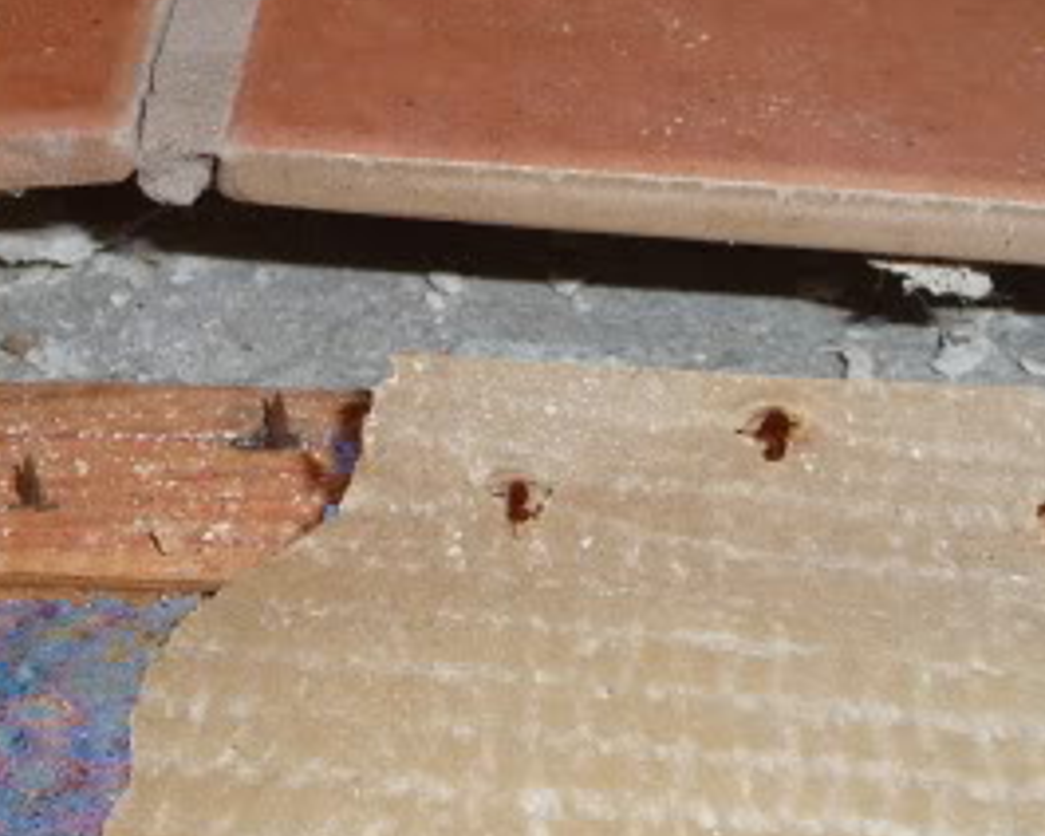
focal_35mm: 66
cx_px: 197
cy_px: 379
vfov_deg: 23.1
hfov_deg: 28.1
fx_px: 2041
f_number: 3.3
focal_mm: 4.7
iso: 100
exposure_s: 1/30
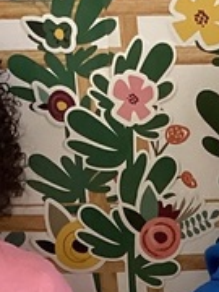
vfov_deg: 10.6
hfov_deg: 8.2
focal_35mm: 176
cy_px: 521
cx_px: 362
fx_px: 1485
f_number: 2.4
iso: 160
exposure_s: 1/60
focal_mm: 3.3
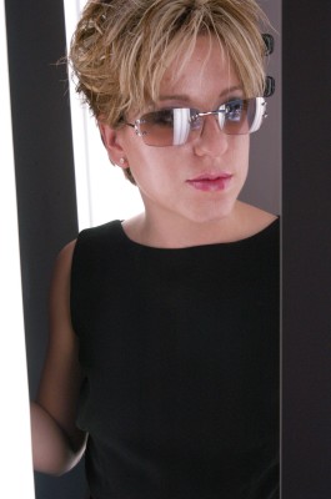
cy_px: 250
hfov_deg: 26.4
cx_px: 166
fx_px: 706
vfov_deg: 39.0
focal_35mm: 51
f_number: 8
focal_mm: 34
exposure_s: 1/250
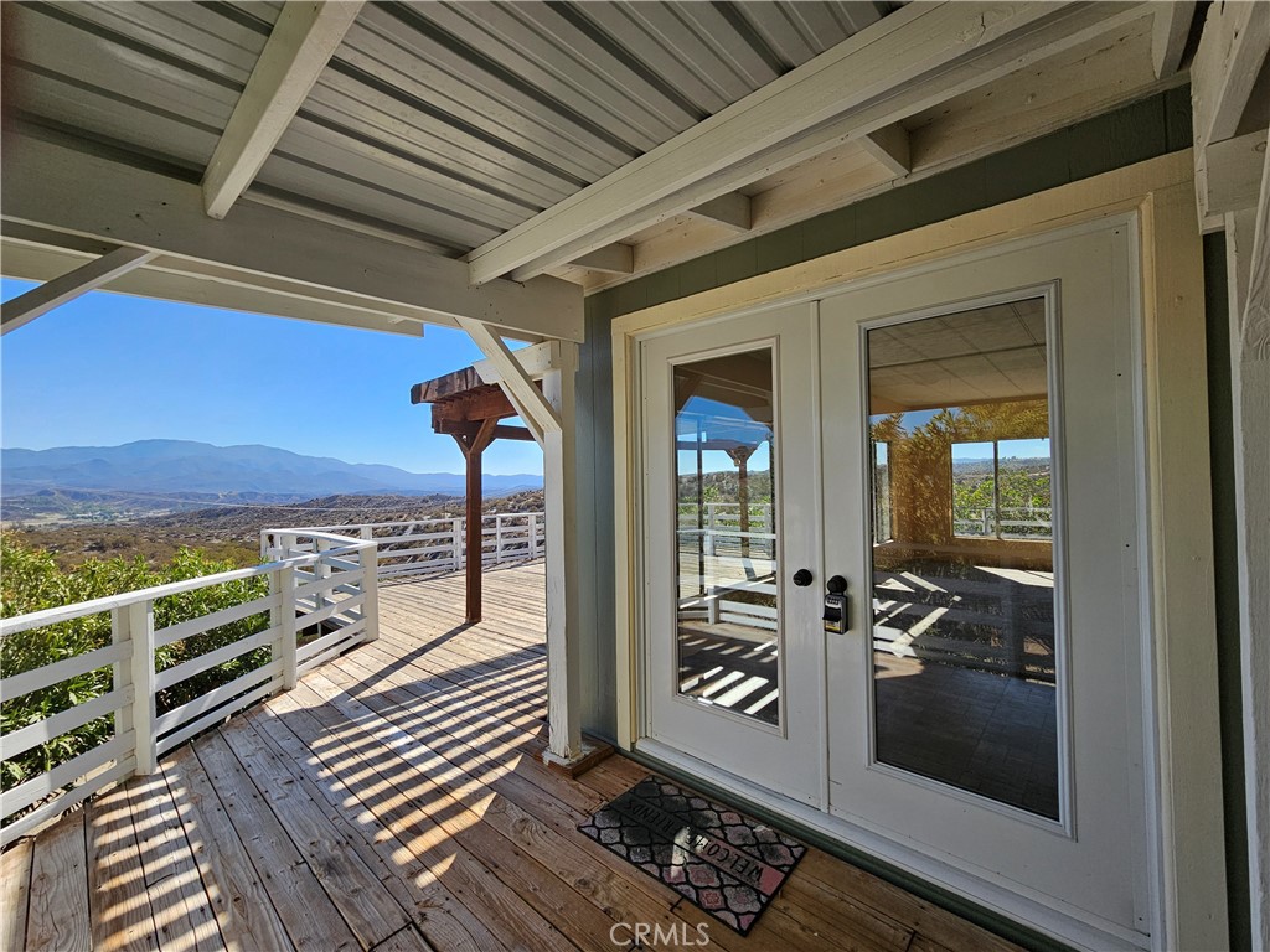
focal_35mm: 13
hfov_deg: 106.2
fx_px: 477
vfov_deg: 89.9
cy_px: 476
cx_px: 635
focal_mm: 2.2
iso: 50
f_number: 2.2
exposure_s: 1/1290
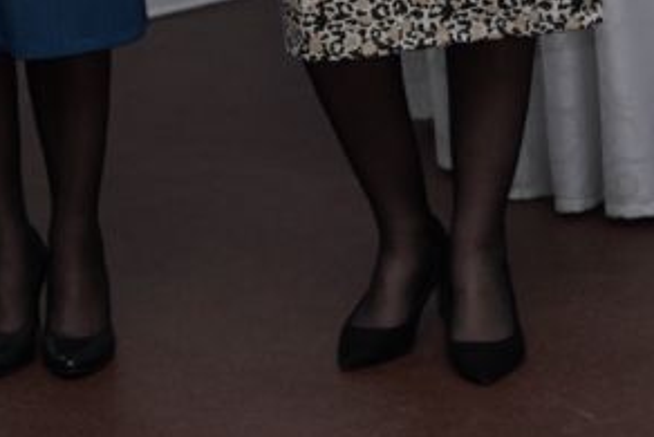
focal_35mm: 178
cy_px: -180
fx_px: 3235
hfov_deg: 10.7
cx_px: -611
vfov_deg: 7.6
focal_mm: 40
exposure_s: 1/100
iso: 640
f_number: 5
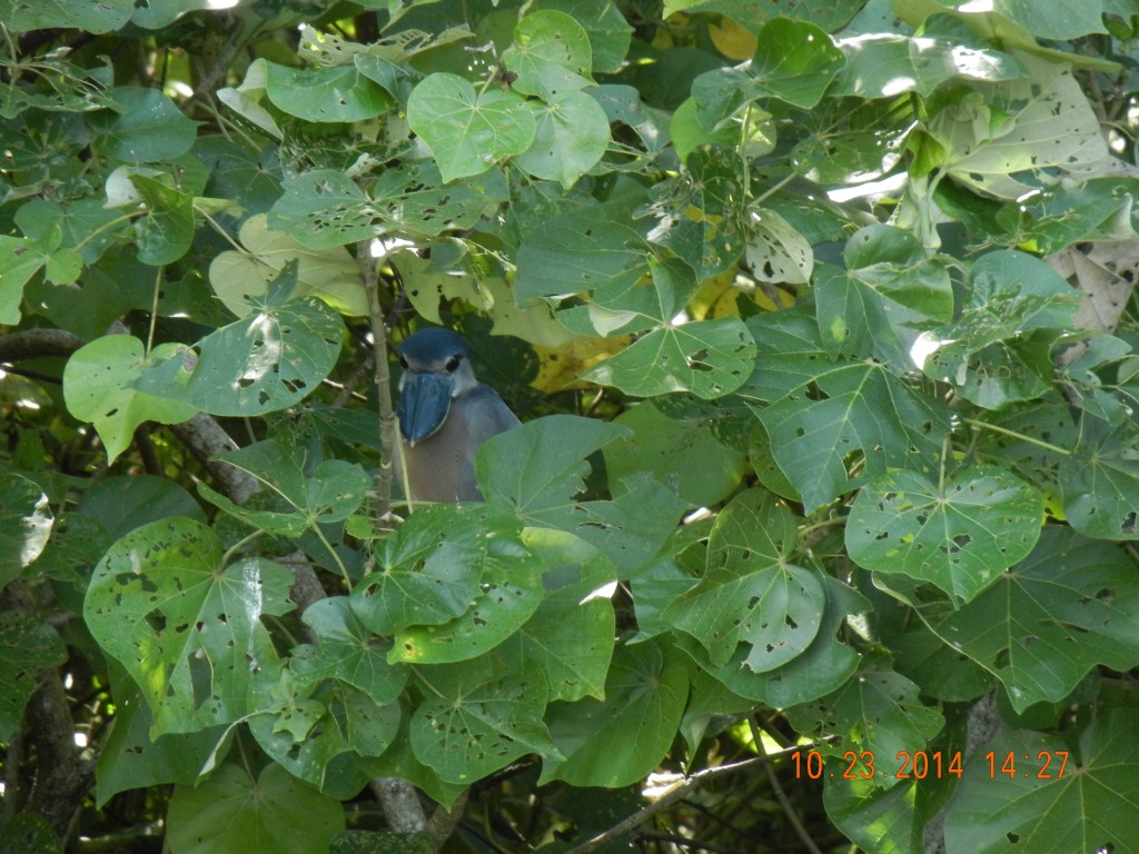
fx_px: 9871
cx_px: 570
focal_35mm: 300
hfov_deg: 6.6
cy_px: 427
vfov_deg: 5.0
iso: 400
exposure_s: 1/54.5
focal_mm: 54
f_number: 5.6
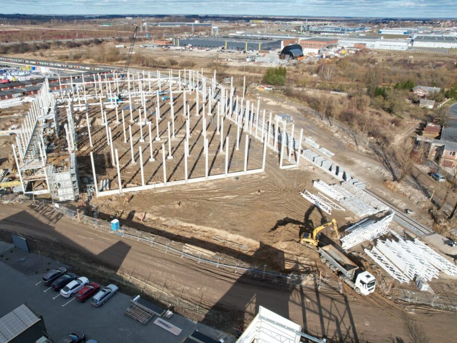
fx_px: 330
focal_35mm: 25
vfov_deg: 54.9
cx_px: 209
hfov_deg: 69.3
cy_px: 174
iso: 100
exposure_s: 1/1600
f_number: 2.8
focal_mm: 8.38
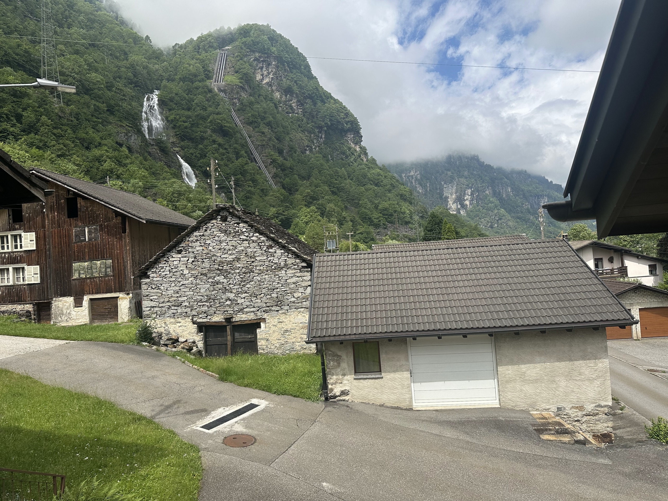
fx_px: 463
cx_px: 334
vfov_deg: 56.8
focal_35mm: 24
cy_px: 250
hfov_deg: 71.6
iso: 80
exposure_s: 1/5000
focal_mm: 6.86
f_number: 1.78
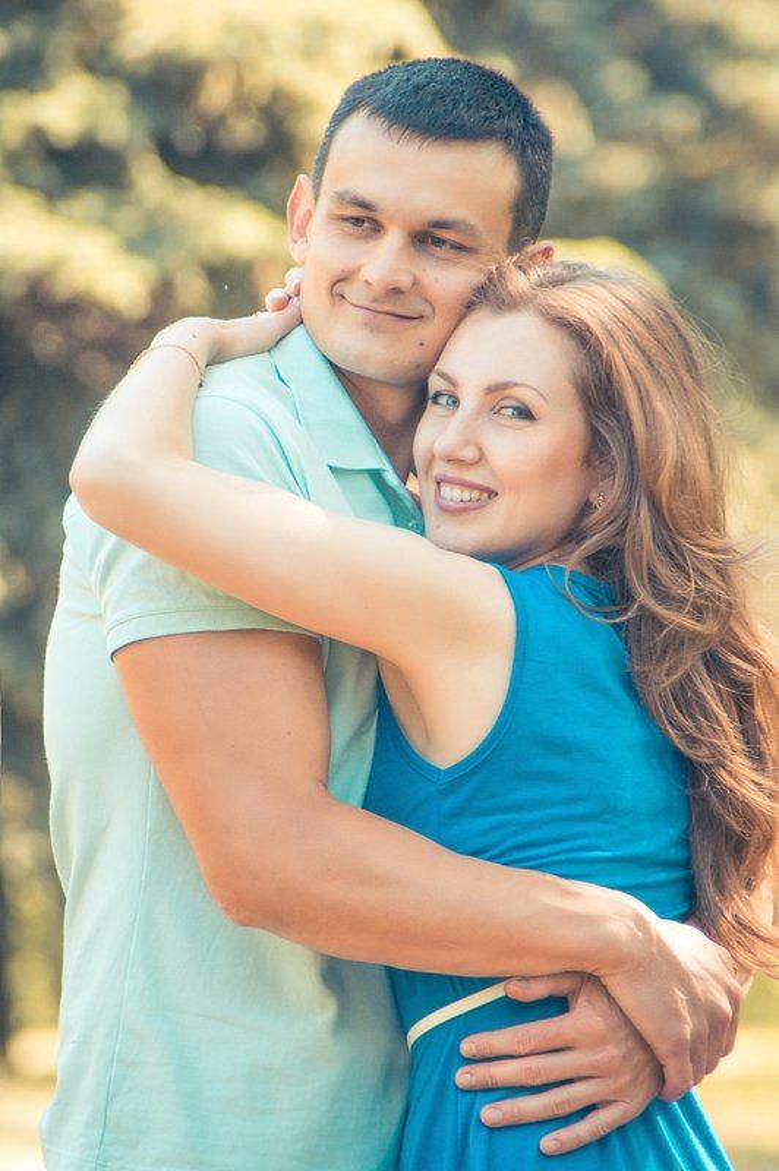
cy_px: 586
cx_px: 390
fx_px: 14630
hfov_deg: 3.0
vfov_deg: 4.6
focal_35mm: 450
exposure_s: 1/100
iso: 400
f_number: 6.3
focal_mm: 300
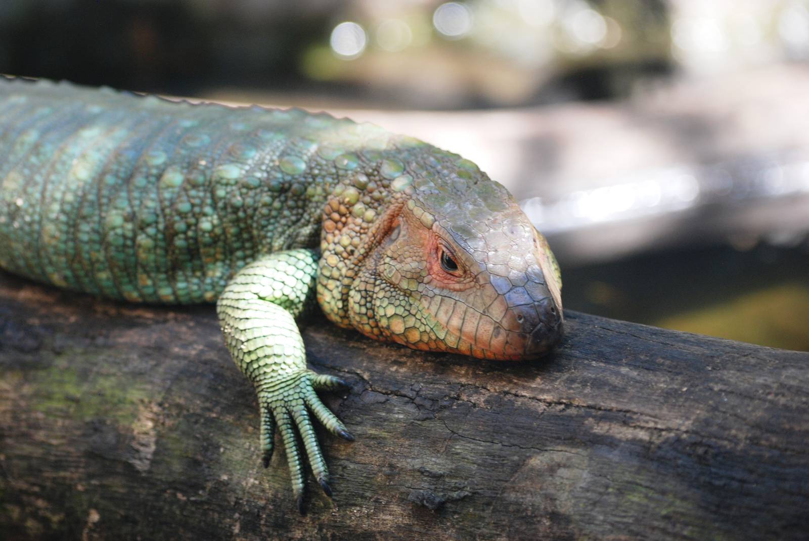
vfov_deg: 6.8
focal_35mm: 202
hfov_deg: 10.1
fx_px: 4556
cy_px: 270
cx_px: 404
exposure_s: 1/160
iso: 400
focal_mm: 135
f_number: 4.5
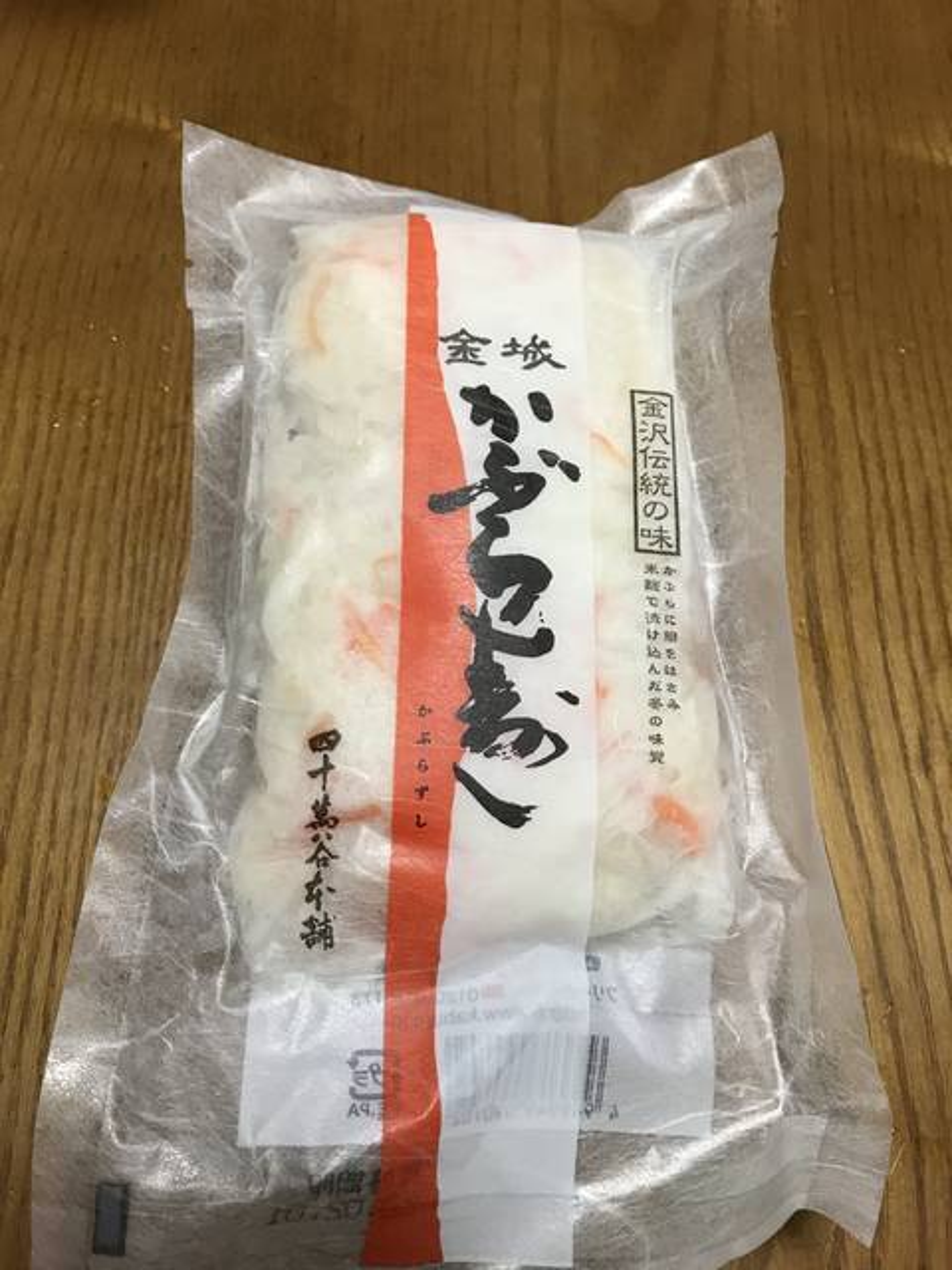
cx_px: 476
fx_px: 1027
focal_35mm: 28
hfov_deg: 49.7
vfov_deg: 63.4
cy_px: 635
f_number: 1.8
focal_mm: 3.99
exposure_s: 1/30
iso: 40
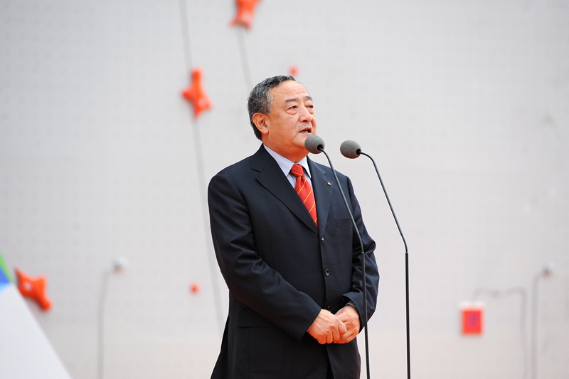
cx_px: 284
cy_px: 190
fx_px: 3158
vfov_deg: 6.9
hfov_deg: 10.3
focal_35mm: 200
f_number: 4.5
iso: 800
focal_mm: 200
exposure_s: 1/1000
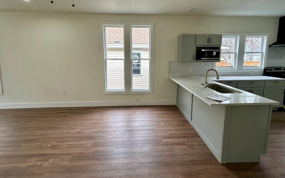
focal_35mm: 16
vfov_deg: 70.6
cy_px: 72
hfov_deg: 97.8
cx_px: 145
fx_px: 124
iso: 40
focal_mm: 2.22
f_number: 2.2
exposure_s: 1/154
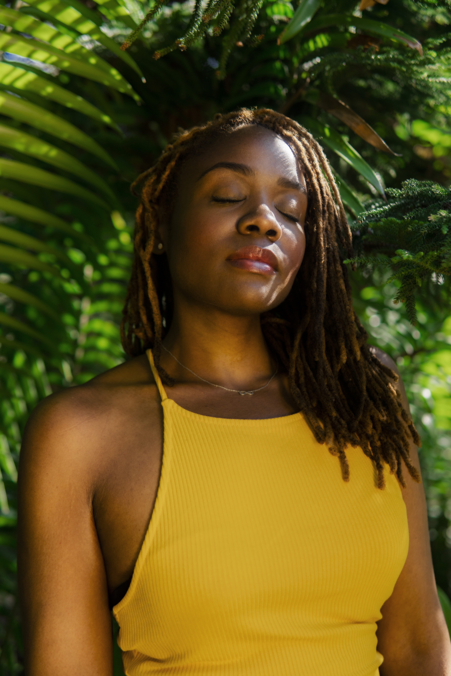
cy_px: 338
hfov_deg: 29.9
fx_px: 846
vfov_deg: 43.6
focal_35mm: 45
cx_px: 226
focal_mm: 30
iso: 200
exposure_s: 1/800
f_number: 2.2
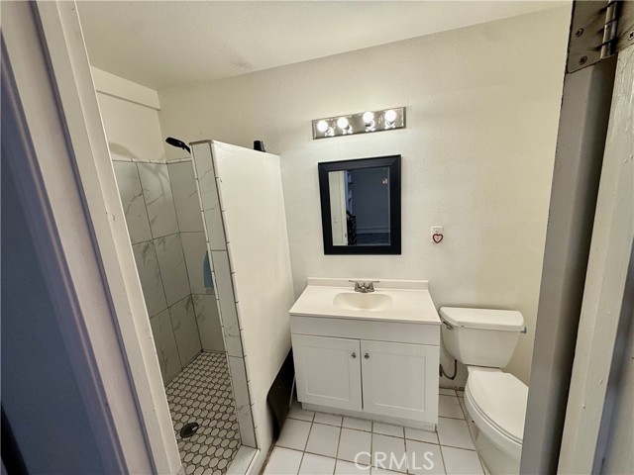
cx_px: 317
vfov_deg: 85.7
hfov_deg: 102.1
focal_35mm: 14
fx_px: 256
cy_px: 238
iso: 80
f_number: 2.2
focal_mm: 2.22
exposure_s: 1/120
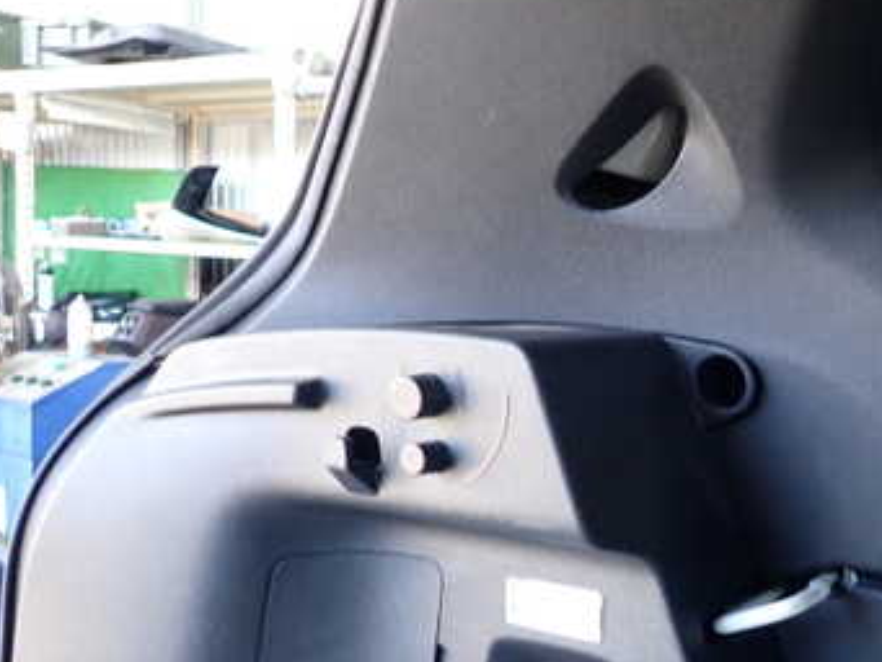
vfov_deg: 32.8
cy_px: 398
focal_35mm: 44
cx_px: 758
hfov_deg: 40.4
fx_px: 1121
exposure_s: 1/60
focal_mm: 4.5
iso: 200
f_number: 2
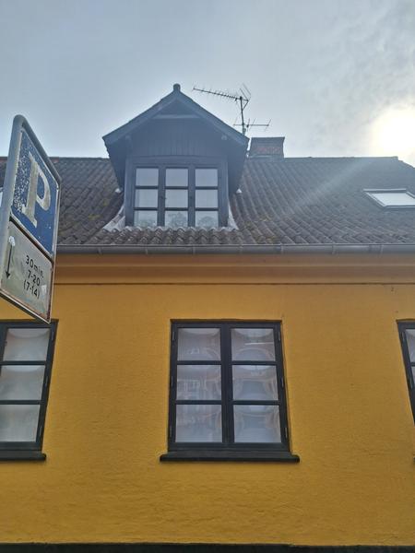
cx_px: 208
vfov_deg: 73.9
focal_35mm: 23
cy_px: 276
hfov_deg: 58.9
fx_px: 368
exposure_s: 1/3030
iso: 40
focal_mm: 5.54
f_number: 1.8
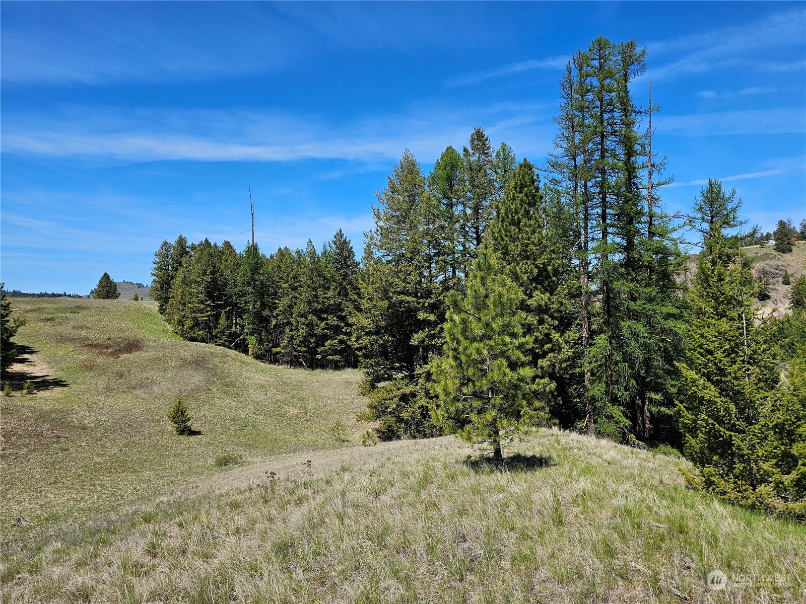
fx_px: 536
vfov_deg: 58.9
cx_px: 403
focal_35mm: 23
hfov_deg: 73.9
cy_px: 302
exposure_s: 1/832
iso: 10
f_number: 1.7
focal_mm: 6.3
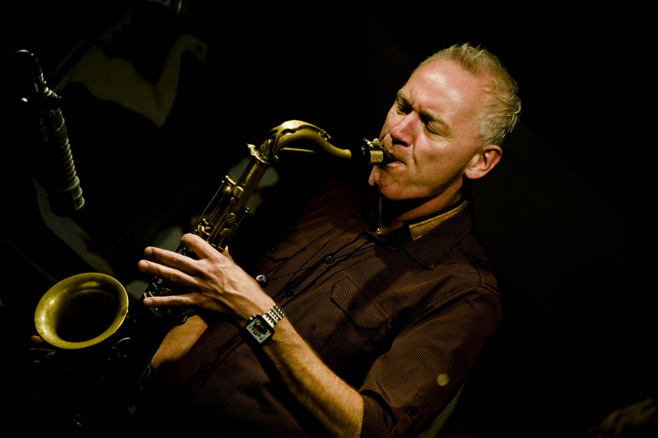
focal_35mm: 144
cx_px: 316
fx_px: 2630
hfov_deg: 14.3
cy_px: 228
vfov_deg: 9.5
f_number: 2.8
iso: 3200
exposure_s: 1/500
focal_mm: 125
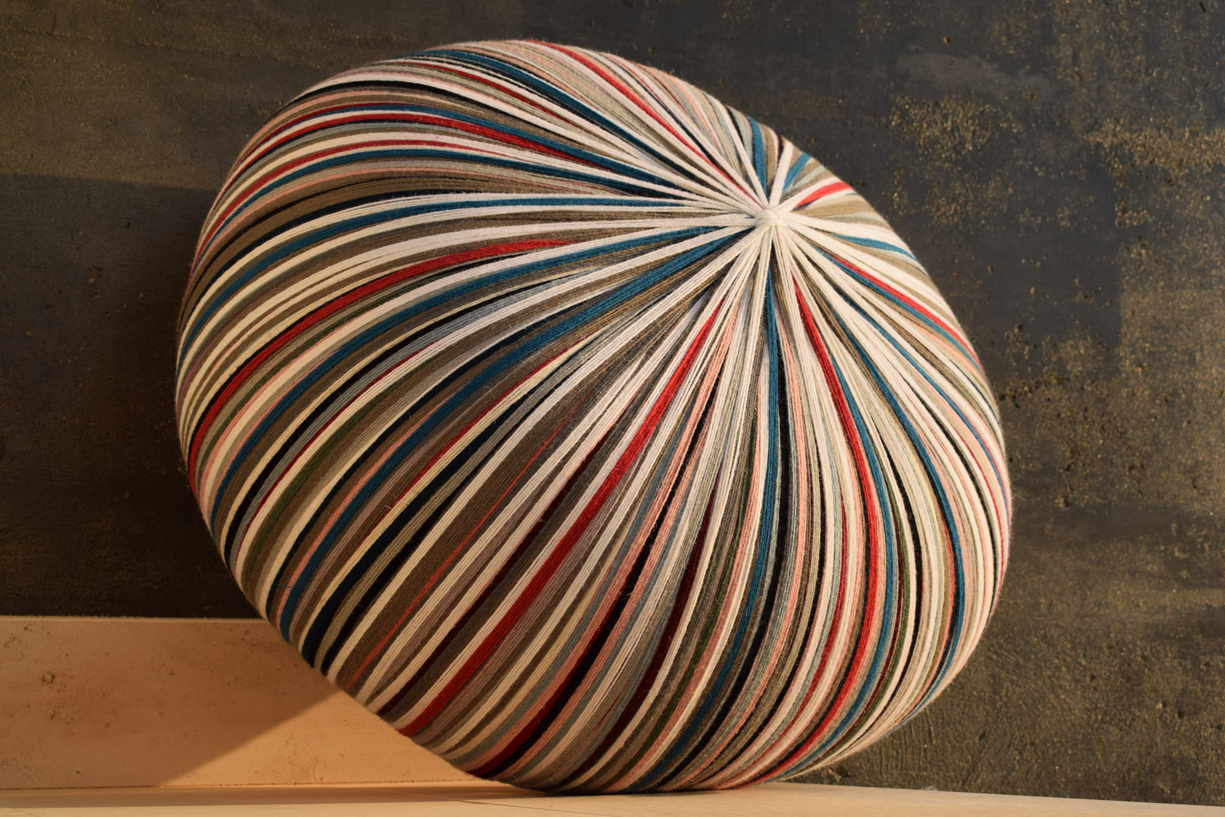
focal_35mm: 57
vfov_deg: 23.8
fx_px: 1939
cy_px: 408
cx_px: 612
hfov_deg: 35.1
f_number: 7.1
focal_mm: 38
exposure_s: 1/400
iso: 200
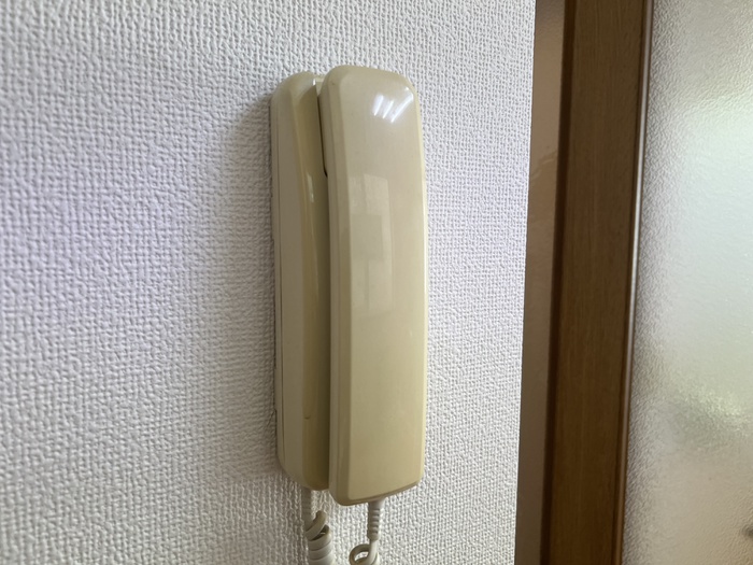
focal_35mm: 26
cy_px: 282
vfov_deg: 53.1
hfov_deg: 67.3
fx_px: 566
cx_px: 376
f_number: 1.5
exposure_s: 1/100
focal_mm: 5.7
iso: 80
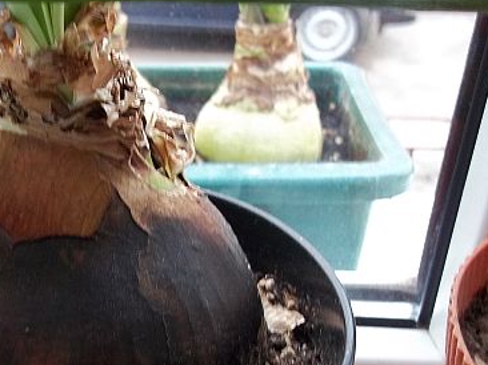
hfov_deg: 33.0
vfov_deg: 25.7
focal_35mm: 56
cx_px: 68
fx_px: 789
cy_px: 278
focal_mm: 5.7
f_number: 2.9
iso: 160
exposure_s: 1/20
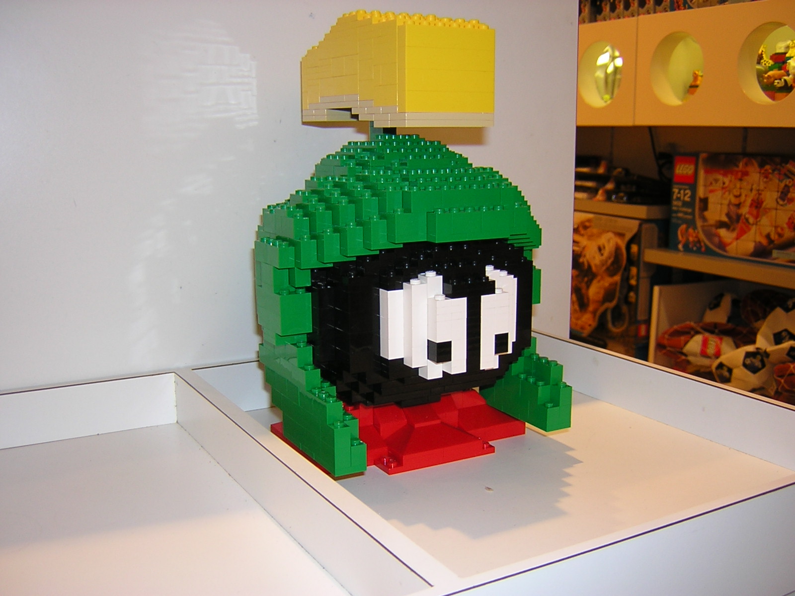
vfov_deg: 39.7
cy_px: 298
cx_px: 398
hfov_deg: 51.4
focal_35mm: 36
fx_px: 827
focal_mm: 4.7
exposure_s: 1/60.1
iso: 100
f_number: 2.6
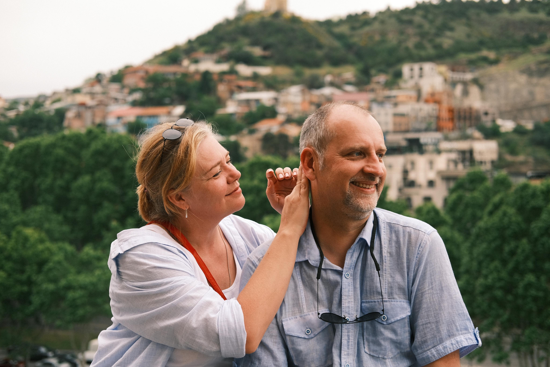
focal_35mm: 53
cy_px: 184
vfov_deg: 25.5
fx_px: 810
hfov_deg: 37.5
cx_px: 275
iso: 160
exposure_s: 1/1100
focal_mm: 35
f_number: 2.8
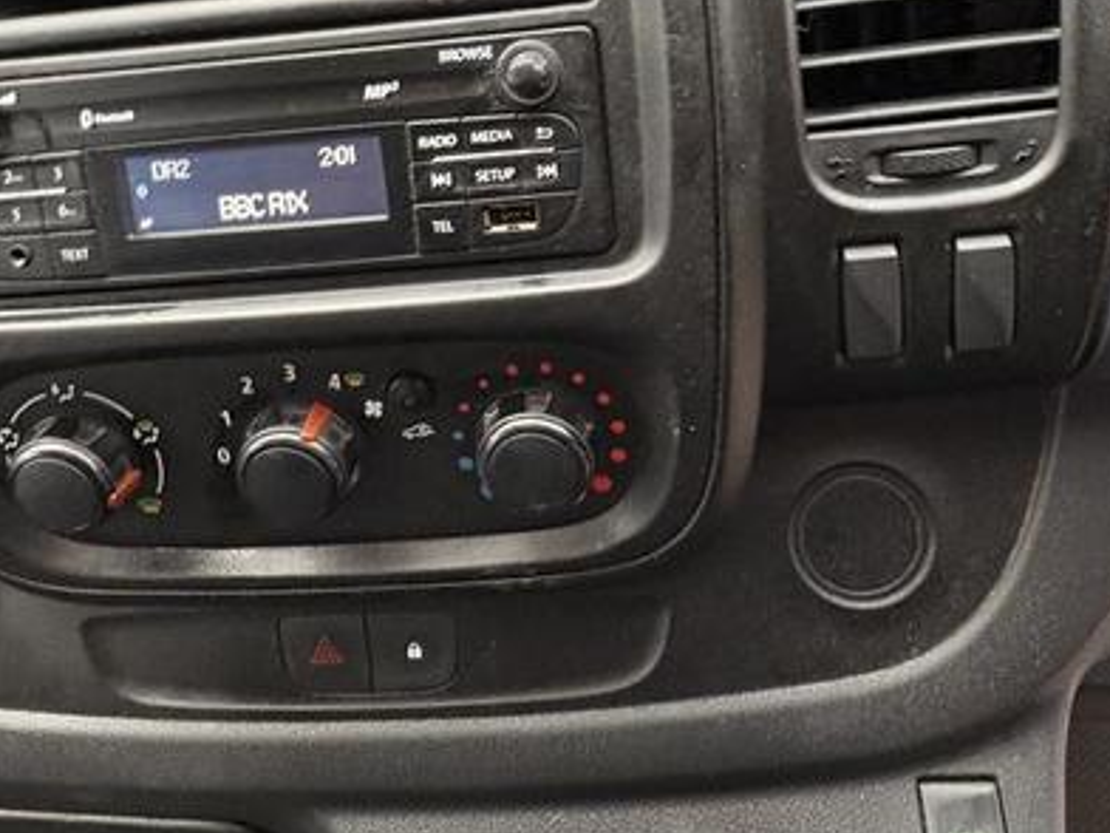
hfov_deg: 56.8
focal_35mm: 32
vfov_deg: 41.8
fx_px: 1026
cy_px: 142
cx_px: 586
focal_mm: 2.22
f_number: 2.2
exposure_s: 1/60
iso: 320
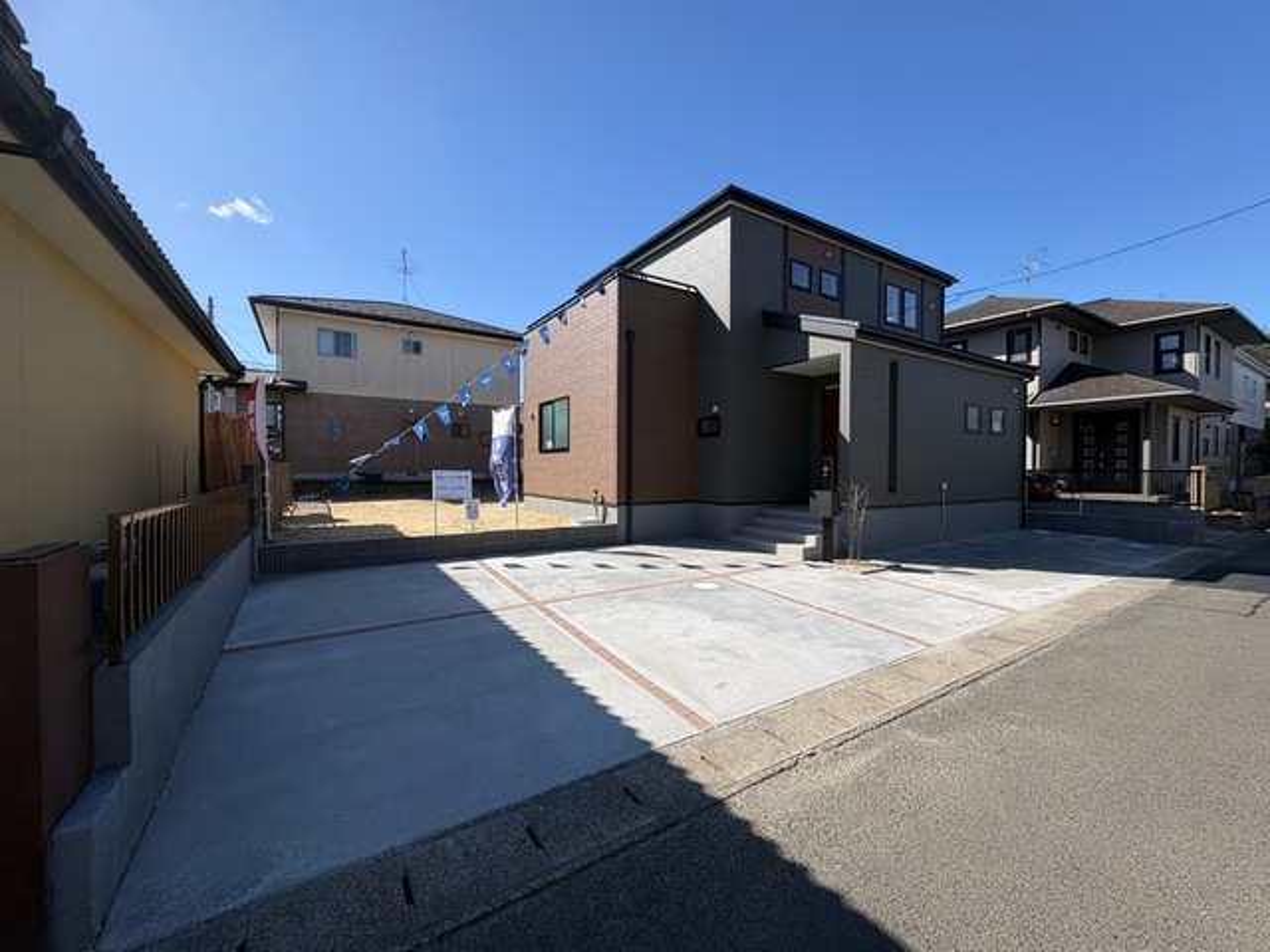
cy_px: 476
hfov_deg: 102.1
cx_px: 635
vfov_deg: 85.7
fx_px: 514
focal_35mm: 14
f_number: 2.2
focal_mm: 2.22
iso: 50
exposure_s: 1/1709
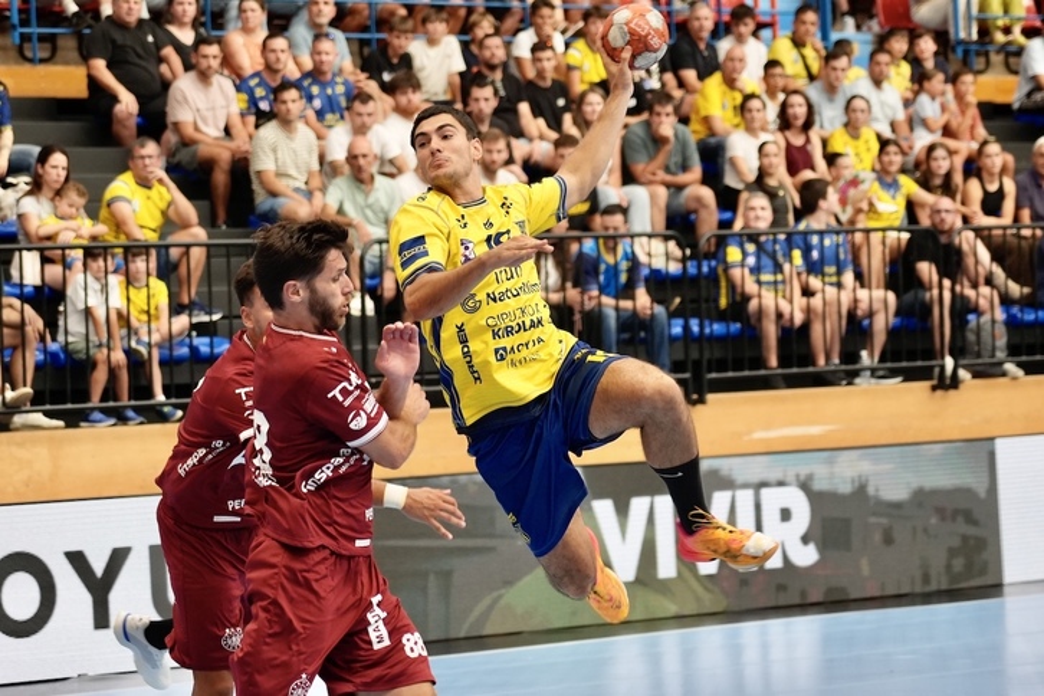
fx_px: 4553
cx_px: 522
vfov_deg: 8.7
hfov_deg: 13.1
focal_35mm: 157
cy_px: 348
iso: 1600
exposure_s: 1/500
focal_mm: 105
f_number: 4
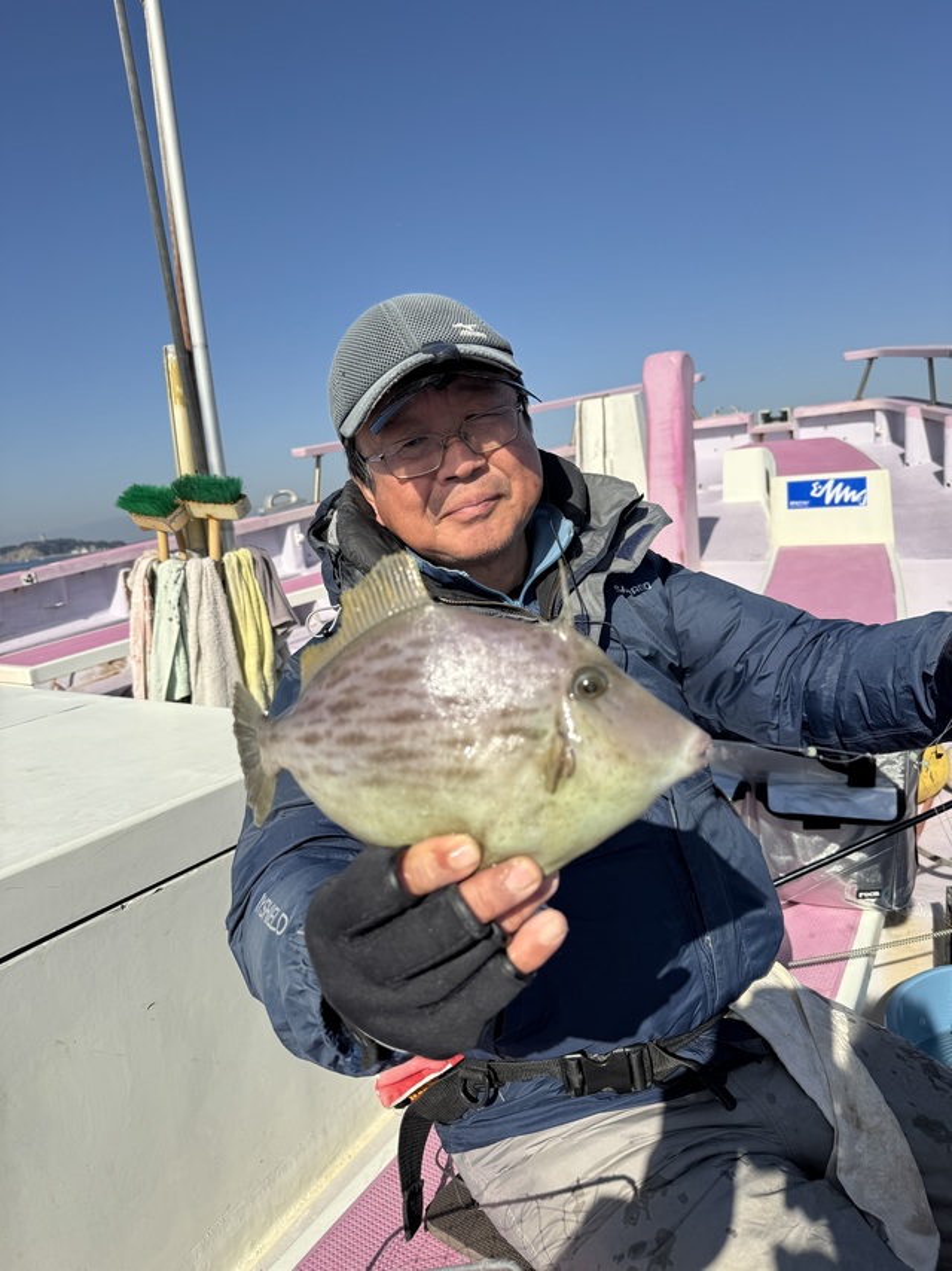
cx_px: 476
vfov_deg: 71.6
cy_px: 636
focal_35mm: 24
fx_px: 880
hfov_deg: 56.8
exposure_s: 1/5814
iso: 80
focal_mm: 6.76
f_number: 1.78
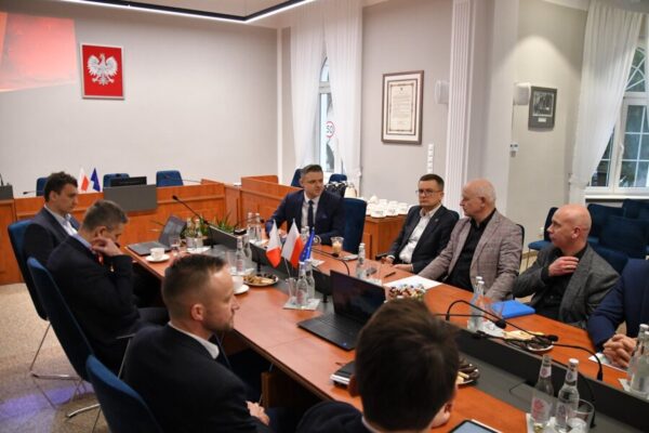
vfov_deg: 47.9
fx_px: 487
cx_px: 324
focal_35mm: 27
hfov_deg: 67.4
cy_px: 216
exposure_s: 1/500
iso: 3600
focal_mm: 18
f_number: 3.5
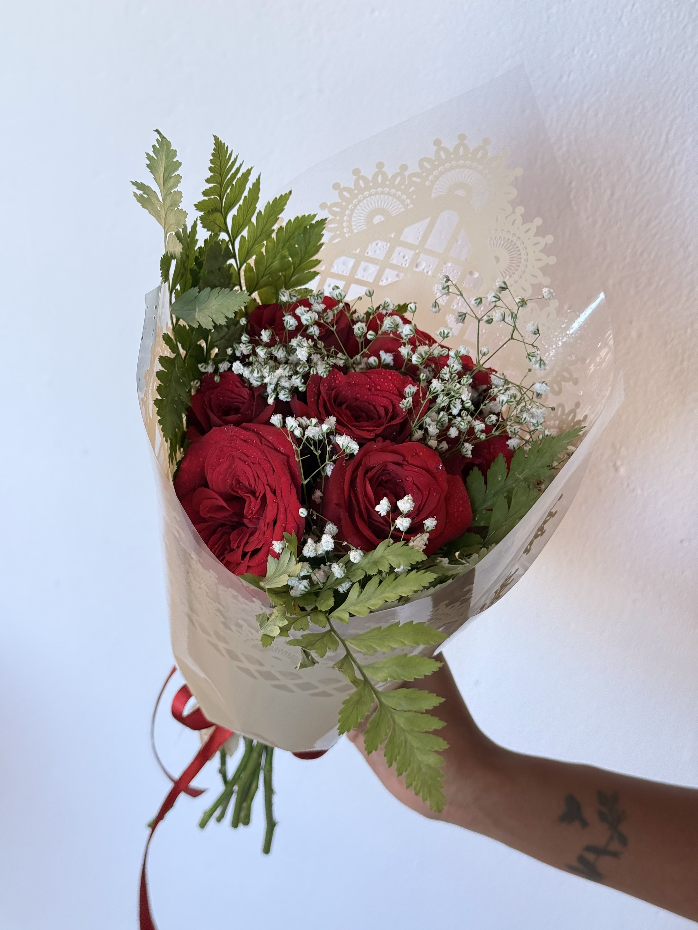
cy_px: 465
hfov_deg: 30.3
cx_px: 349
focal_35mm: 48
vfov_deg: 39.7
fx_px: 1291
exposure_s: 1/100
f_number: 1.78
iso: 250
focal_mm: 6.76
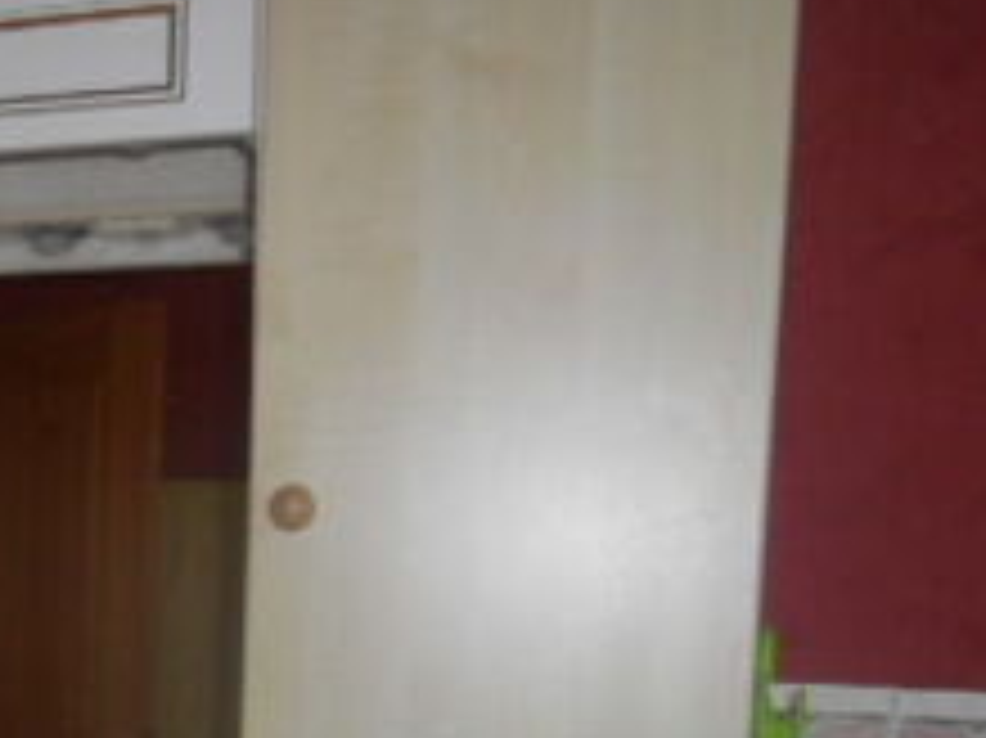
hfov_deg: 30.8
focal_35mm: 57
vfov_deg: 24.5
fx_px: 1623
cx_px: -50
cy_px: 738
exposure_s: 1/25
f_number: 3.4
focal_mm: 4.7
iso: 200
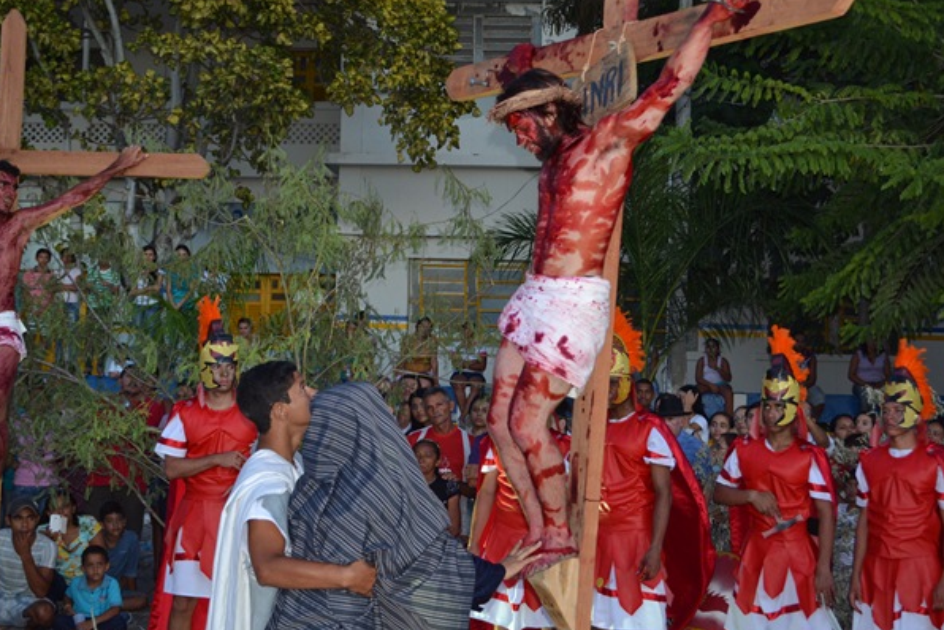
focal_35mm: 58
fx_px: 1522
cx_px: 496
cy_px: 321
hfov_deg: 34.5
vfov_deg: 23.4
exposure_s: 1/60
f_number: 5
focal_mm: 36
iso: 500
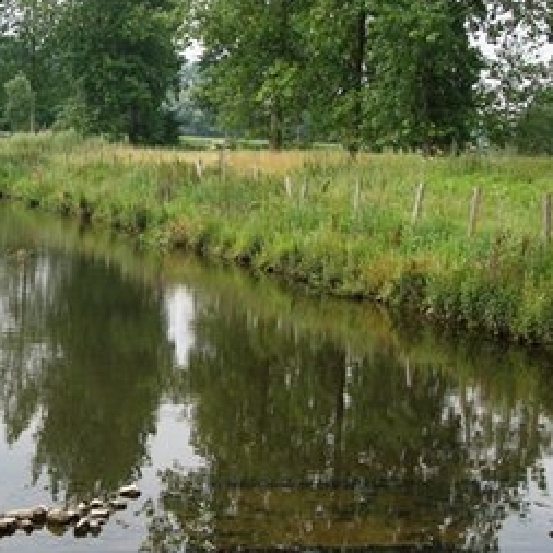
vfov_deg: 20.6
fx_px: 1518
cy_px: 299
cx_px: 39
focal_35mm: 84
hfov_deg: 20.2
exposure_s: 1/500
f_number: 3.2
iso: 80
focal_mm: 7.1
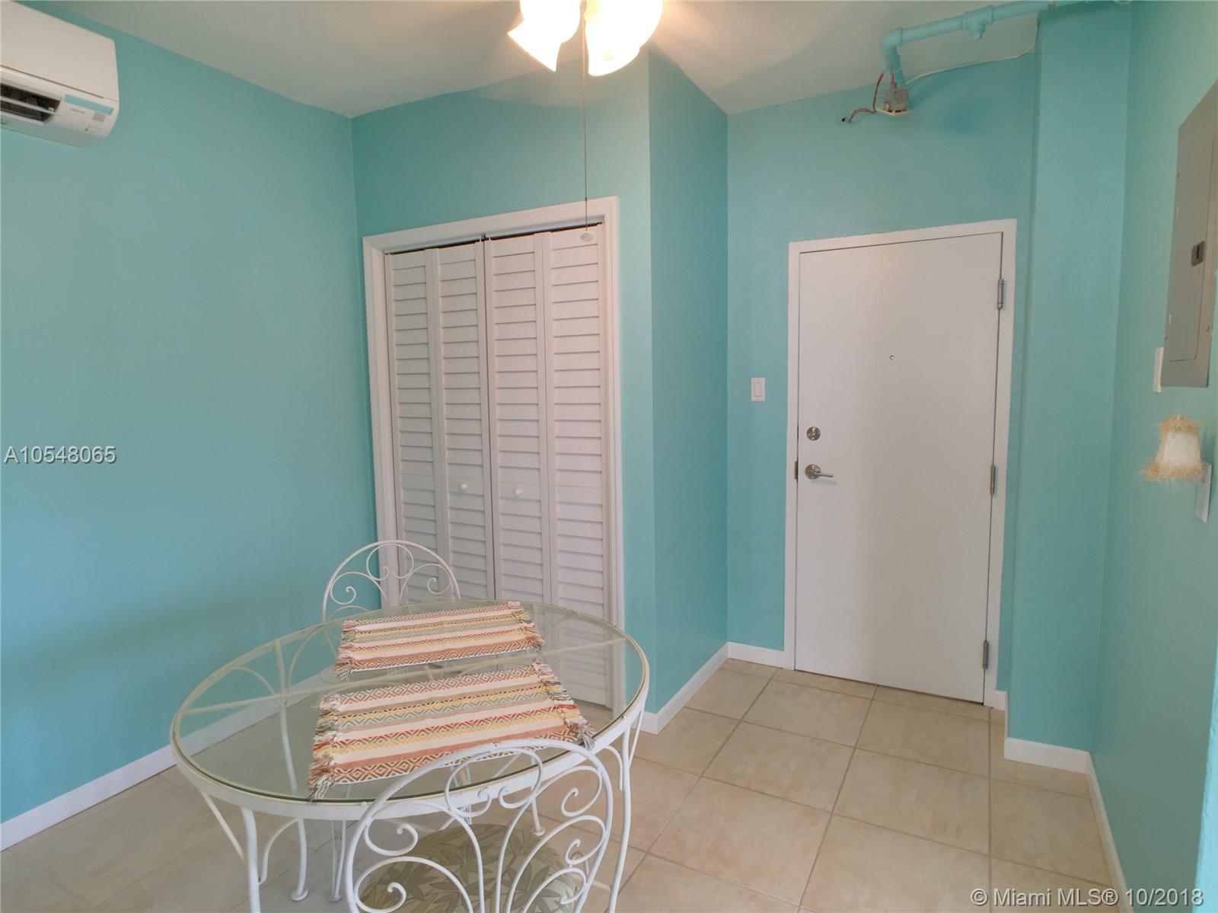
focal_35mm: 29
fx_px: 1020
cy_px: 456
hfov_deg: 61.7
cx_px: 609
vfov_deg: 48.2
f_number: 2.2
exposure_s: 1/60
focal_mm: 4.15
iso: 32
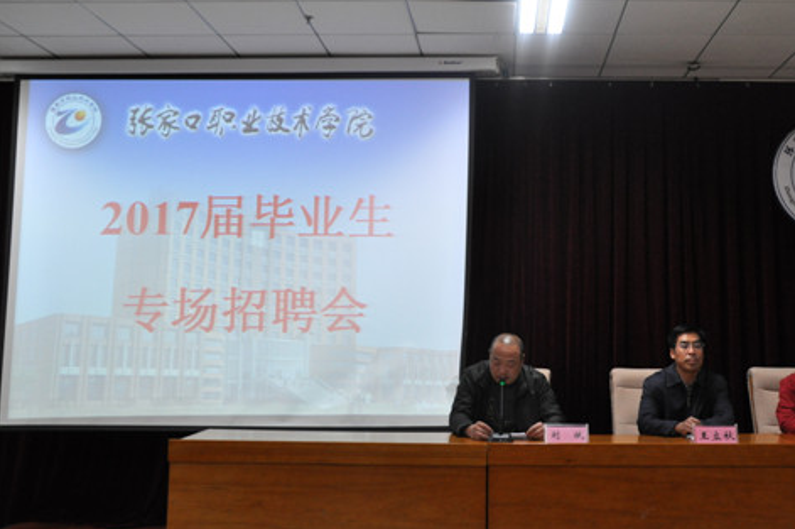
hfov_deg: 46.1
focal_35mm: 42
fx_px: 927
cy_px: 196
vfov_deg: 31.7
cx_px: 491
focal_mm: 22
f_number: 4
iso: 1000
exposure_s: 1/60
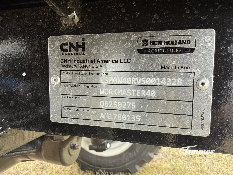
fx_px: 162
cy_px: 88
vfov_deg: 56.8
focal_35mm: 24
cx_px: 116
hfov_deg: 71.6
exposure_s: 1/99
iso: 160
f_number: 2.2
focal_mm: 2.22
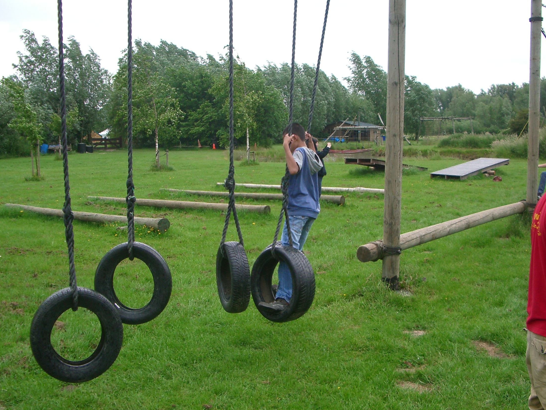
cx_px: 279
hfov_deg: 45.8
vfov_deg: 35.1
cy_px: 207
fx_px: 647
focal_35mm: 41
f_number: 2.6
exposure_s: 1/125
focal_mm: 5.8
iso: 80
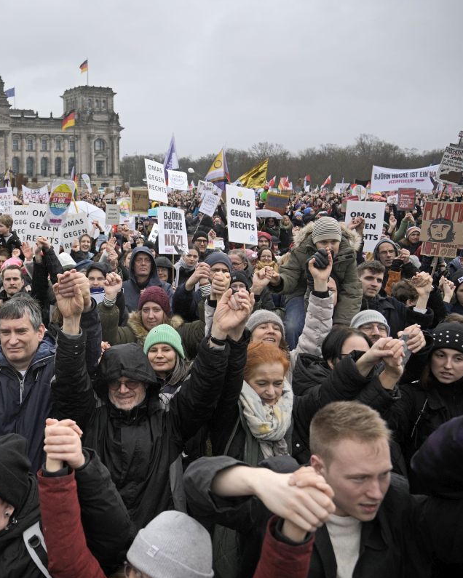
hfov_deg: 40.7
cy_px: 289
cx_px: 66
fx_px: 582
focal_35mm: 34
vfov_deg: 52.8
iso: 400
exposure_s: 1/1000
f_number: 4
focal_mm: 24
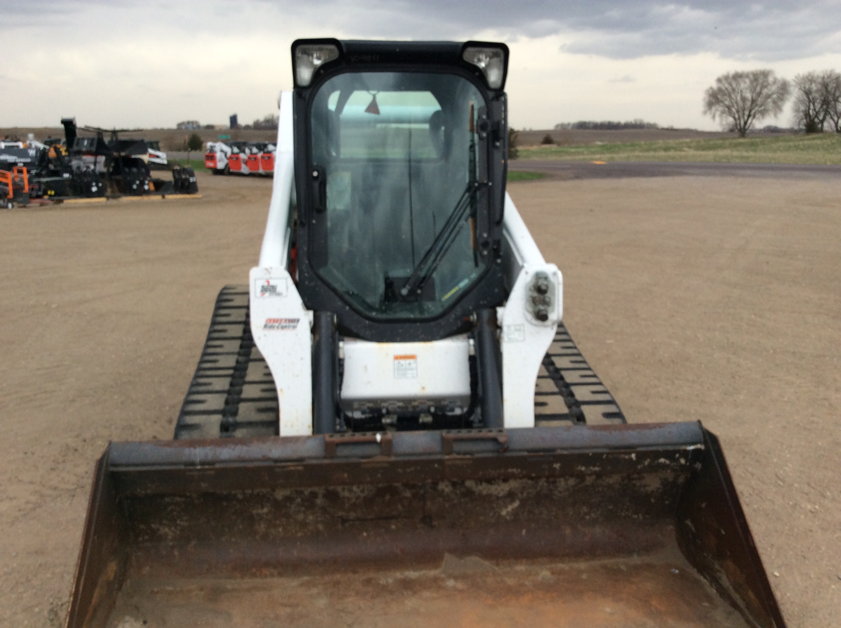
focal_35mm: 32
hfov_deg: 56.9
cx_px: 420
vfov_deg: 44.1
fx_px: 776
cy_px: 314
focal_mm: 3.3
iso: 32
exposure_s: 1/635
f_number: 2.4
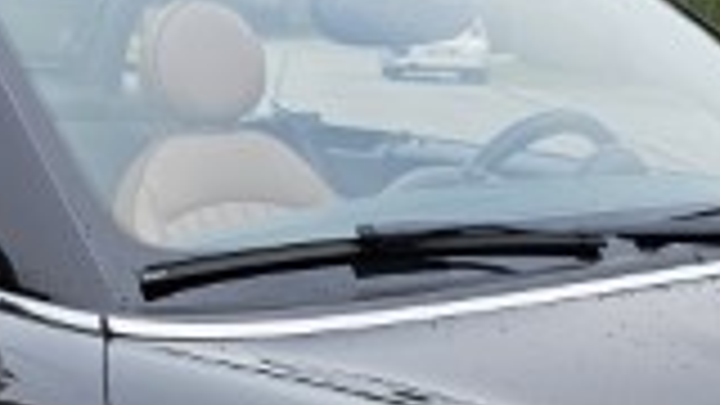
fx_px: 1909
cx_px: 526
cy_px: 662
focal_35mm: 100
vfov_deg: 11.5
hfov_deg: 21.2
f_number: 1.7
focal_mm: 6.3
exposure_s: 1/180
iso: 40
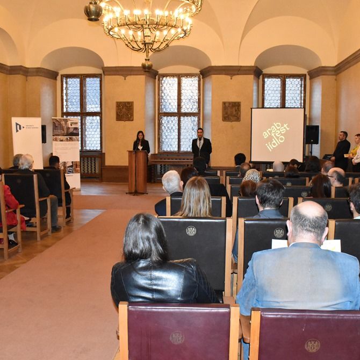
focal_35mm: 39
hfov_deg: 42.8
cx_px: 172
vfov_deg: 42.8
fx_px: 459
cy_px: 183
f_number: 8
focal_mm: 20
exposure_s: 1/60
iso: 6400
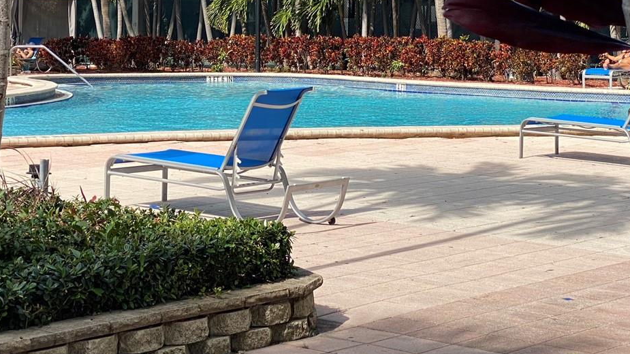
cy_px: 10
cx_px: 258
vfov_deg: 12.2
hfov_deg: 21.8
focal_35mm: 98
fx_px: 1637
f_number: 2
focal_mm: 6
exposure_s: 1/1170
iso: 20
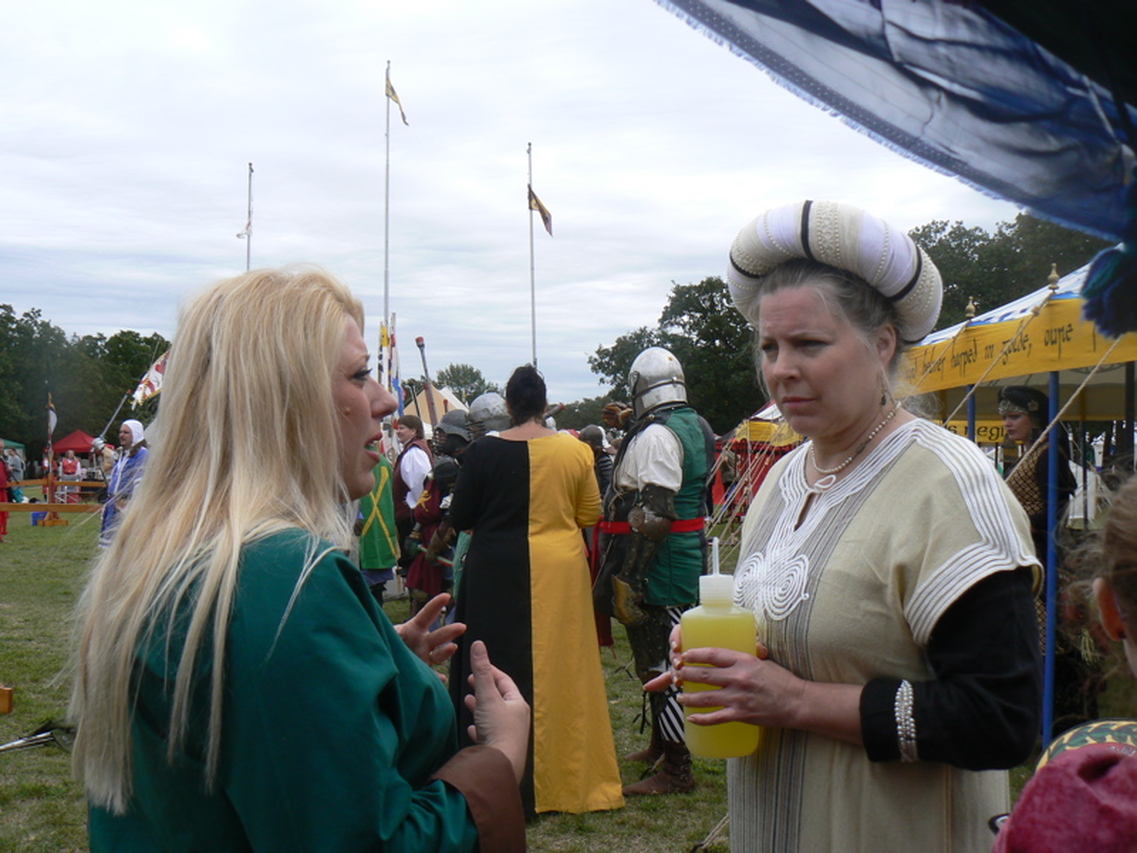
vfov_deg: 36.8
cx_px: 568
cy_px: 426
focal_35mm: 39
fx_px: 1281
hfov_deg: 47.9
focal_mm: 6.4
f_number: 5.6
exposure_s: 1/400
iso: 80
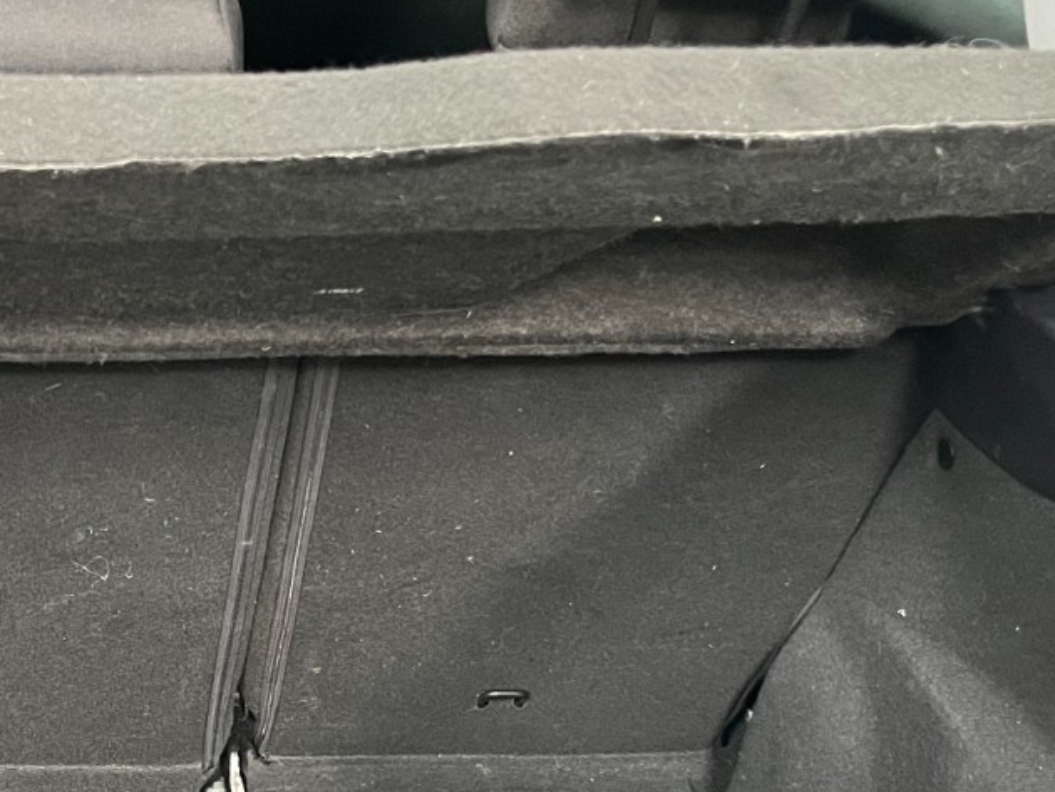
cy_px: 743
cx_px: 97
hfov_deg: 28.2
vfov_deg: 21.7
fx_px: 2012
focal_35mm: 66
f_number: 1.6
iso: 500
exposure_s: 1/33
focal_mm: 5.1
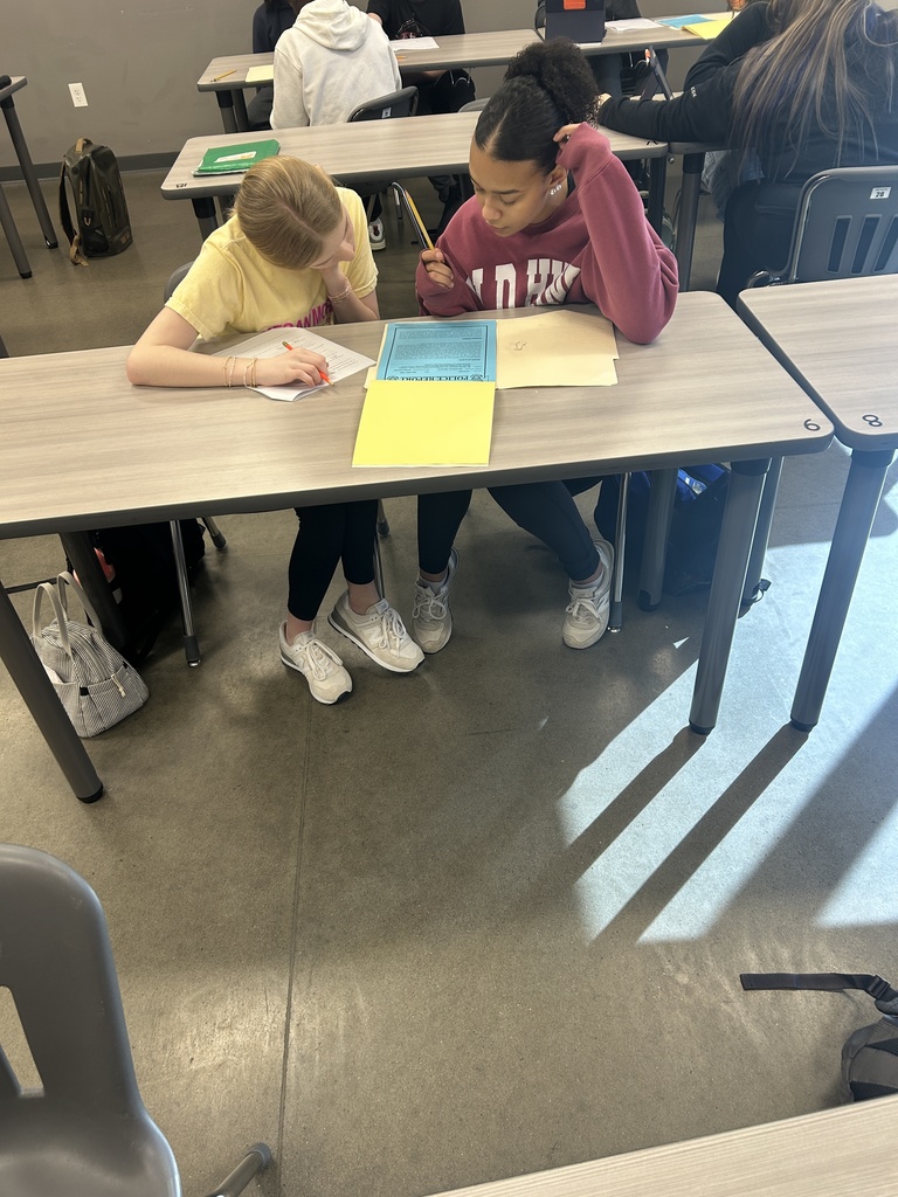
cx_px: 449
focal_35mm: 26
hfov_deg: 53.1
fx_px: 899
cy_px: 598
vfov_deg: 67.3
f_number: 1.5
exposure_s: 1/120
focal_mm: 5.7
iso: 80
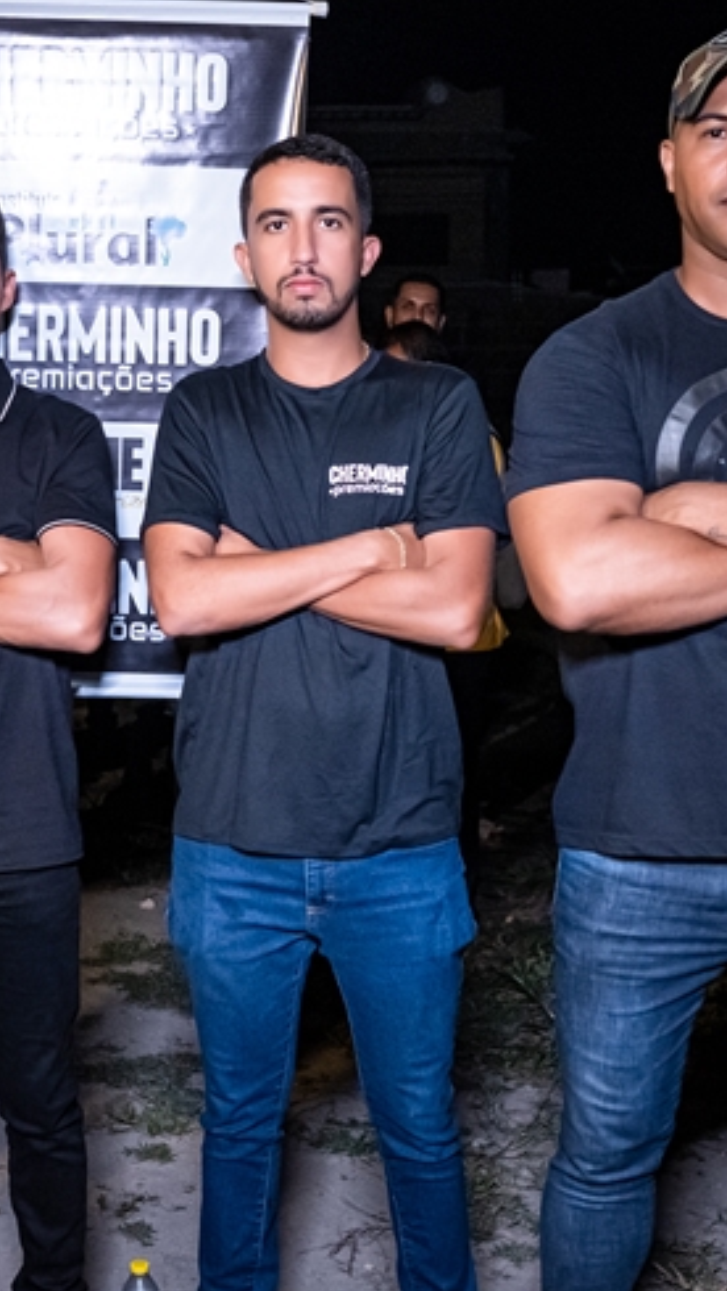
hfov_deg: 20.9
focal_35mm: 57
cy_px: 643
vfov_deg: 36.6
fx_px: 1951
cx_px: 144
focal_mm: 24
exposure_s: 1/200
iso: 2500
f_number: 2.8
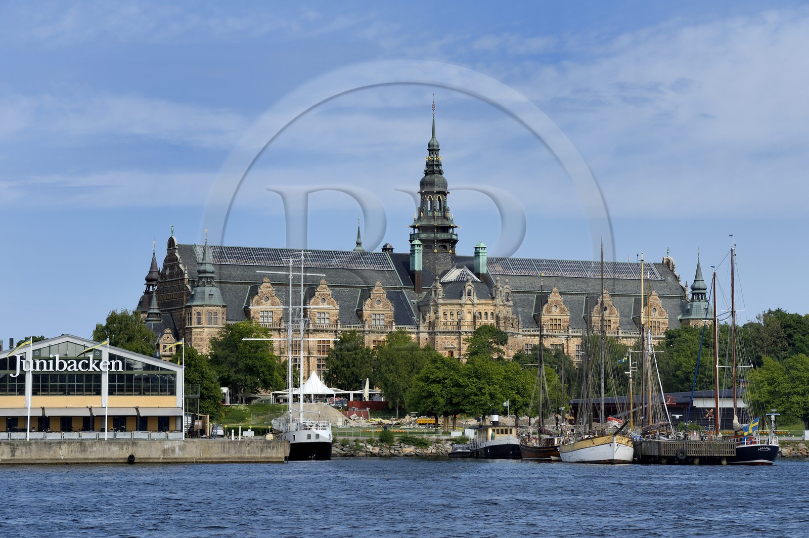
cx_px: 404
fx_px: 2358
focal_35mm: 105
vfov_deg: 13.0
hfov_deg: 19.5
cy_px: 269
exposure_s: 1/640
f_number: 10
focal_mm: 105
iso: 200
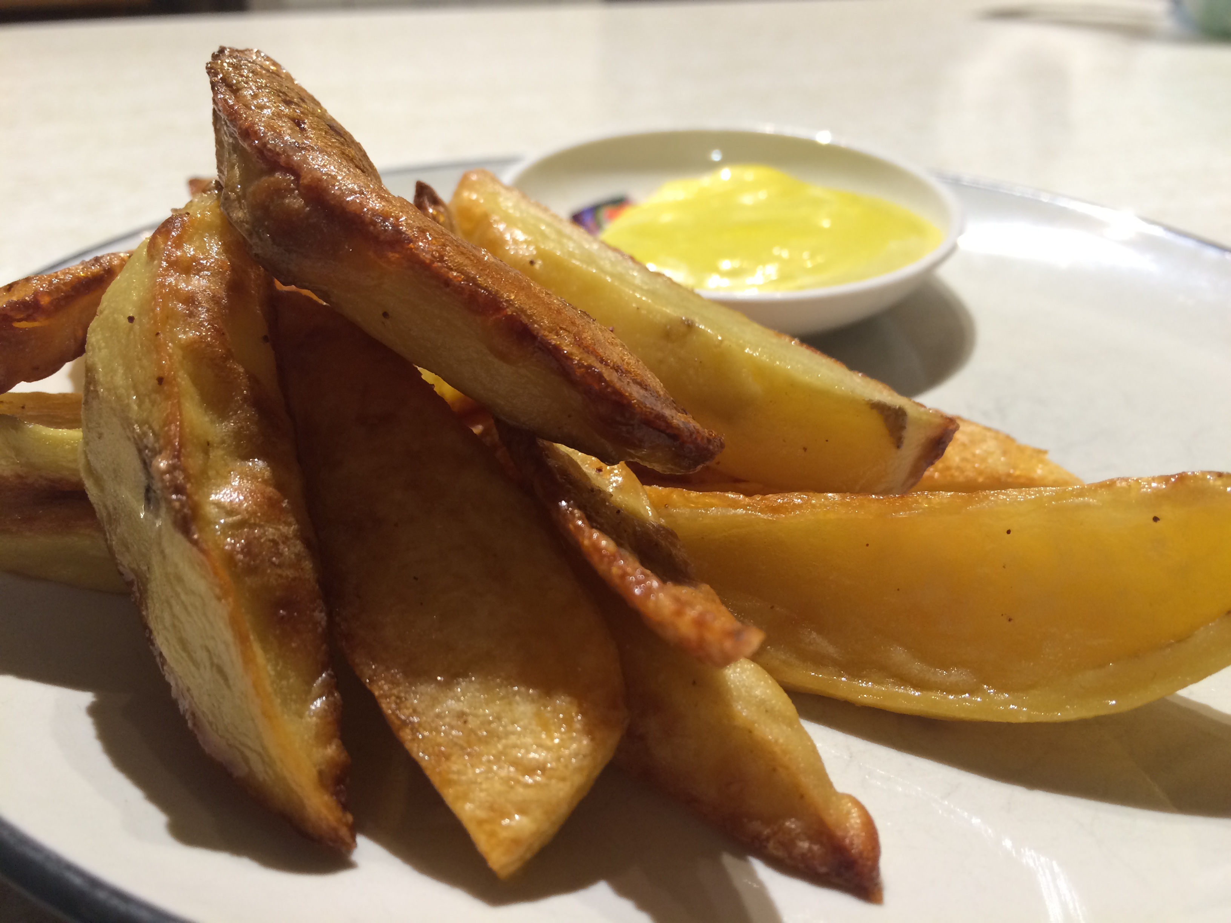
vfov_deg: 48.2
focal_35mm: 29
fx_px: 1031
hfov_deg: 61.7
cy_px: 462
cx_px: 616
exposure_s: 1/30
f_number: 2.2
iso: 80
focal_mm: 4.15
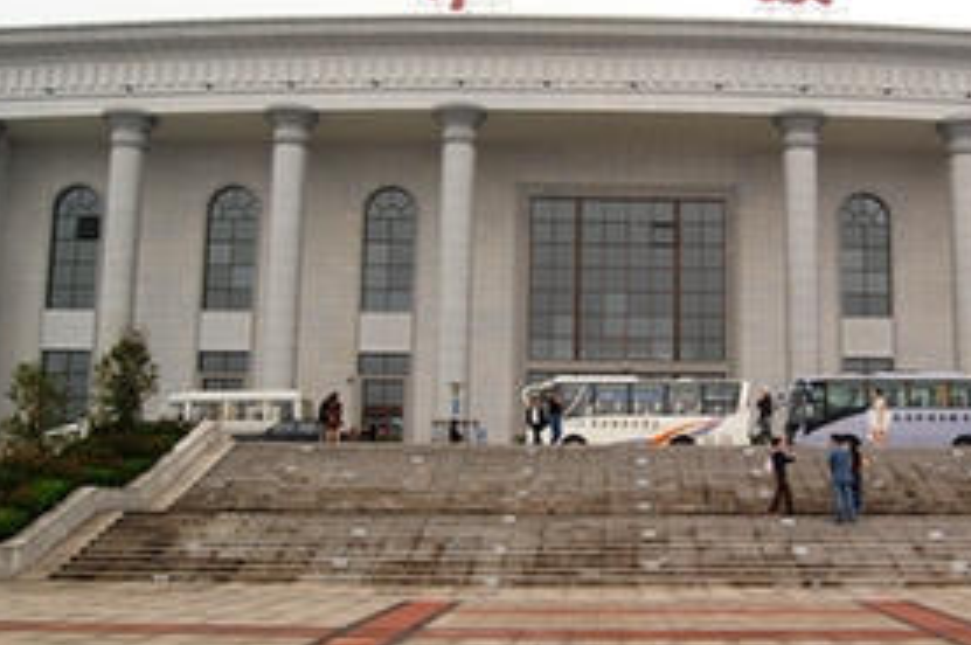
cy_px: 337
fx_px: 1105
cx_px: 636
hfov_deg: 46.8
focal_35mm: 41
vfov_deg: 32.5
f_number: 8
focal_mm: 18
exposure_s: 1/200
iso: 400
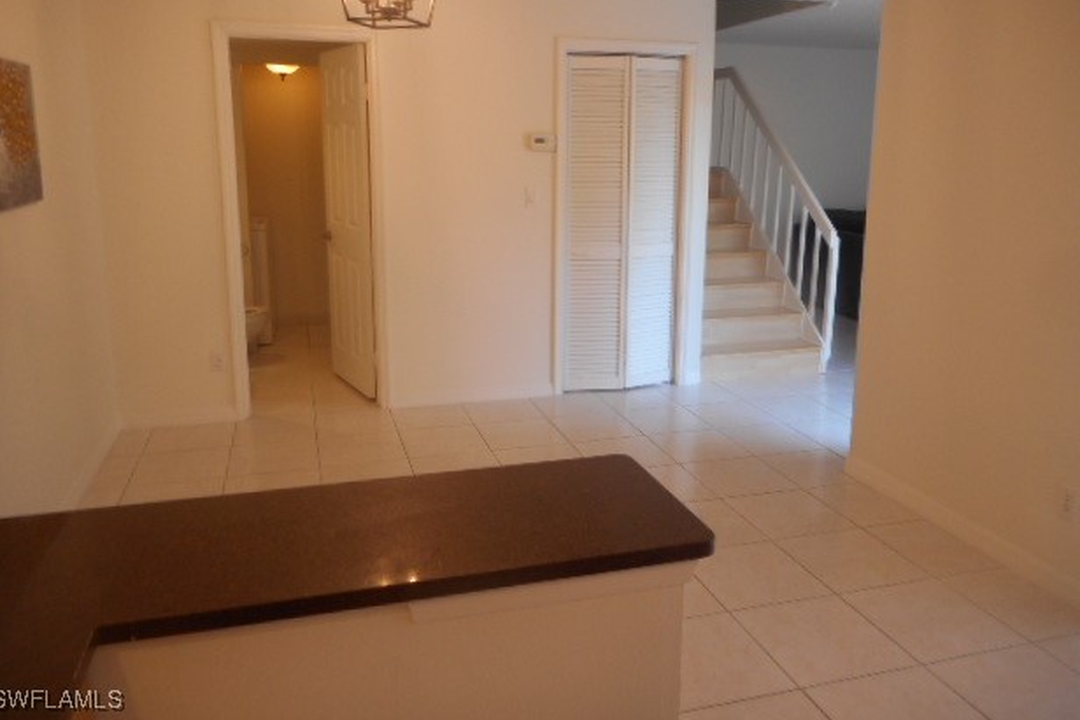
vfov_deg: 47.8
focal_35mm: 27
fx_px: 810
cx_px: 547
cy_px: 303
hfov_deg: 67.4
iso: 180
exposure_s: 1/30
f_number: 3.7
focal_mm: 4.5
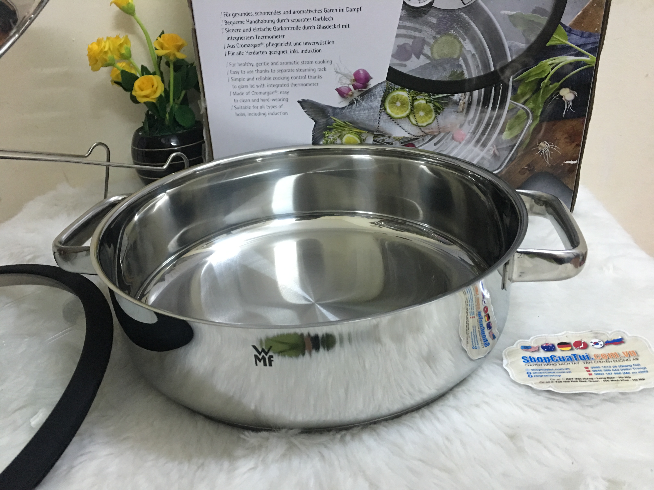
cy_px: 245
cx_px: 327
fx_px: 548
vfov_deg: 48.2
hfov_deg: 61.7
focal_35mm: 29
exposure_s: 1/10
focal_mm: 4.15
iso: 100
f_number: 2.2
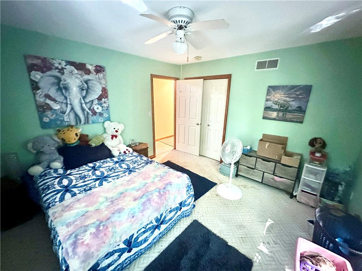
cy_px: 136
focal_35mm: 14
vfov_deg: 85.7
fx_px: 146
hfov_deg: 102.1
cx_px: 181
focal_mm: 2.22
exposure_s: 1/30
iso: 1000
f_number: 2.2
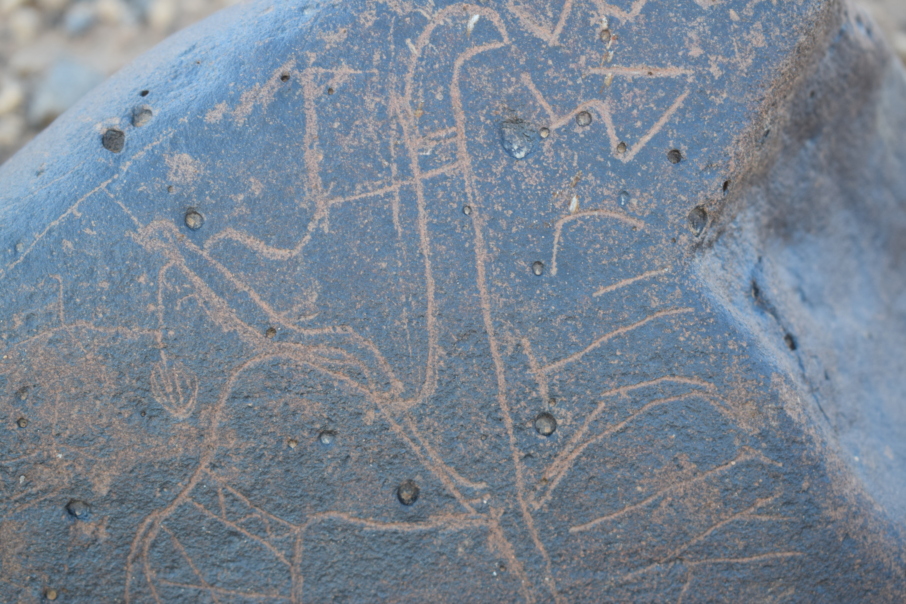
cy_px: 302
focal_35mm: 82
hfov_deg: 24.6
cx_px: 453
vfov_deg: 16.6
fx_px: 2076
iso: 400
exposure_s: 1/160
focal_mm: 55
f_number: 6.3
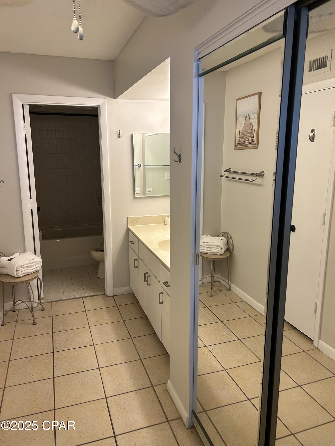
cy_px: 223
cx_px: 168
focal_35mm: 26
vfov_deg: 67.3
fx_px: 335
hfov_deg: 53.1
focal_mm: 5.7
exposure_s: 1/120
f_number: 1.5
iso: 80
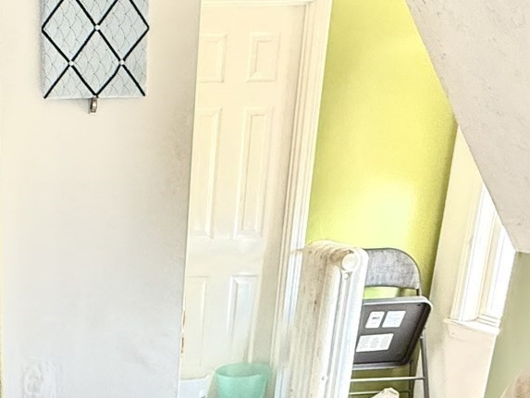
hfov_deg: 34.7
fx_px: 766
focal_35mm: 50
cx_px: 1
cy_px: 430
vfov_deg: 26.9
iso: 320
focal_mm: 2.22
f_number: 2.2
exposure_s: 1/99
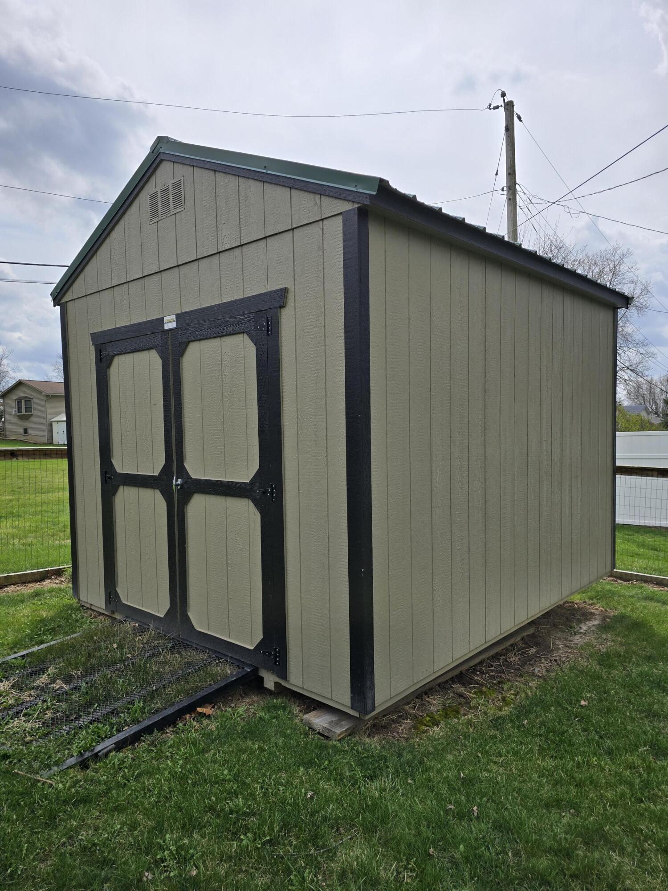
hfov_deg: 58.9
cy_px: 446
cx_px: 334
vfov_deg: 73.9
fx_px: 592
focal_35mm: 23
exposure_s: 1/1372
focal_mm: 6.3
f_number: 1.7
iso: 12
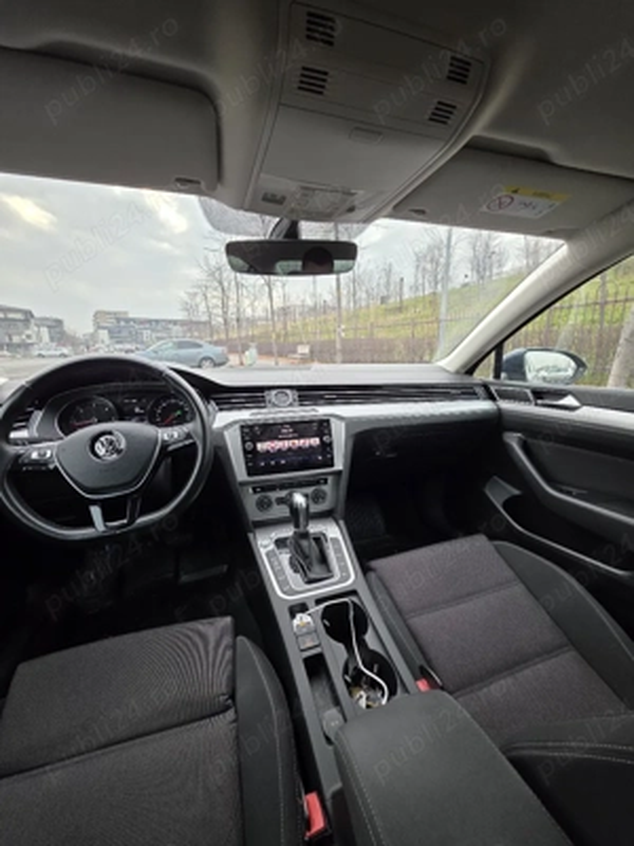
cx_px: 317
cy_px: 423
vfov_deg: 106.2
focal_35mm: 13
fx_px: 317
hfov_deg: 89.9
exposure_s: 1/370
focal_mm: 2.2
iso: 100
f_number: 1.9
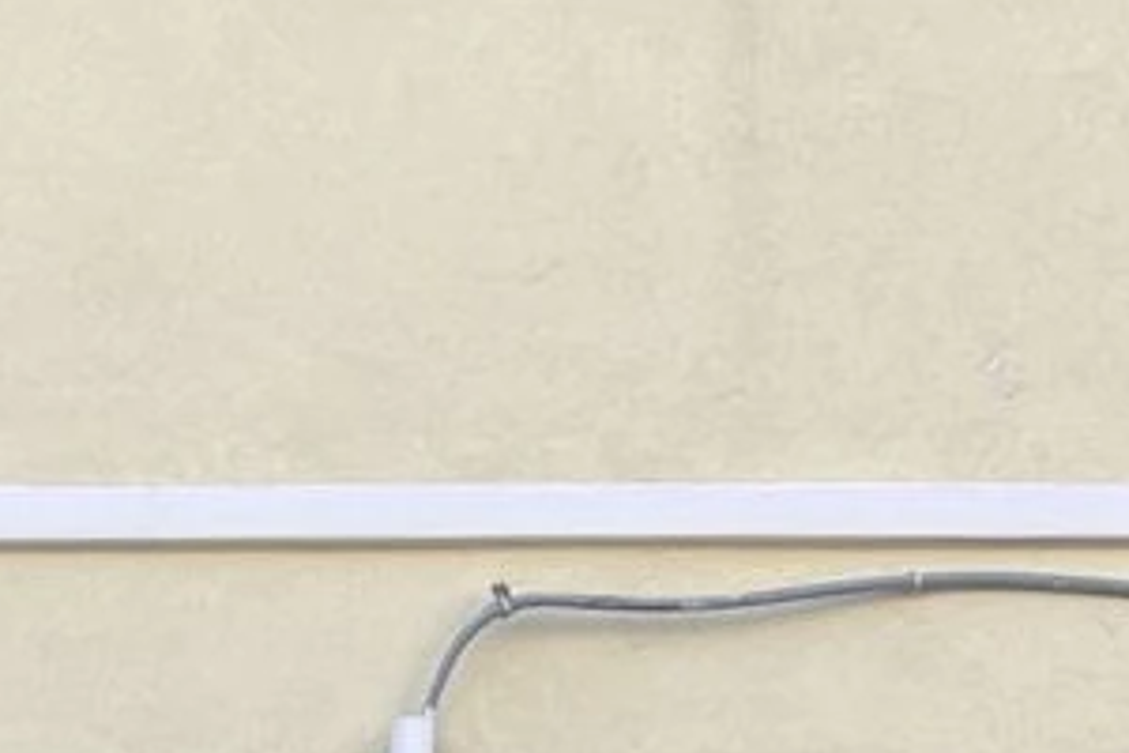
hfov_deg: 13.9
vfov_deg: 8.1
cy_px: 2251
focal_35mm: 144
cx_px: -120
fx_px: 4516
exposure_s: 1/650
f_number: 1.5
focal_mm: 5.7
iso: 50
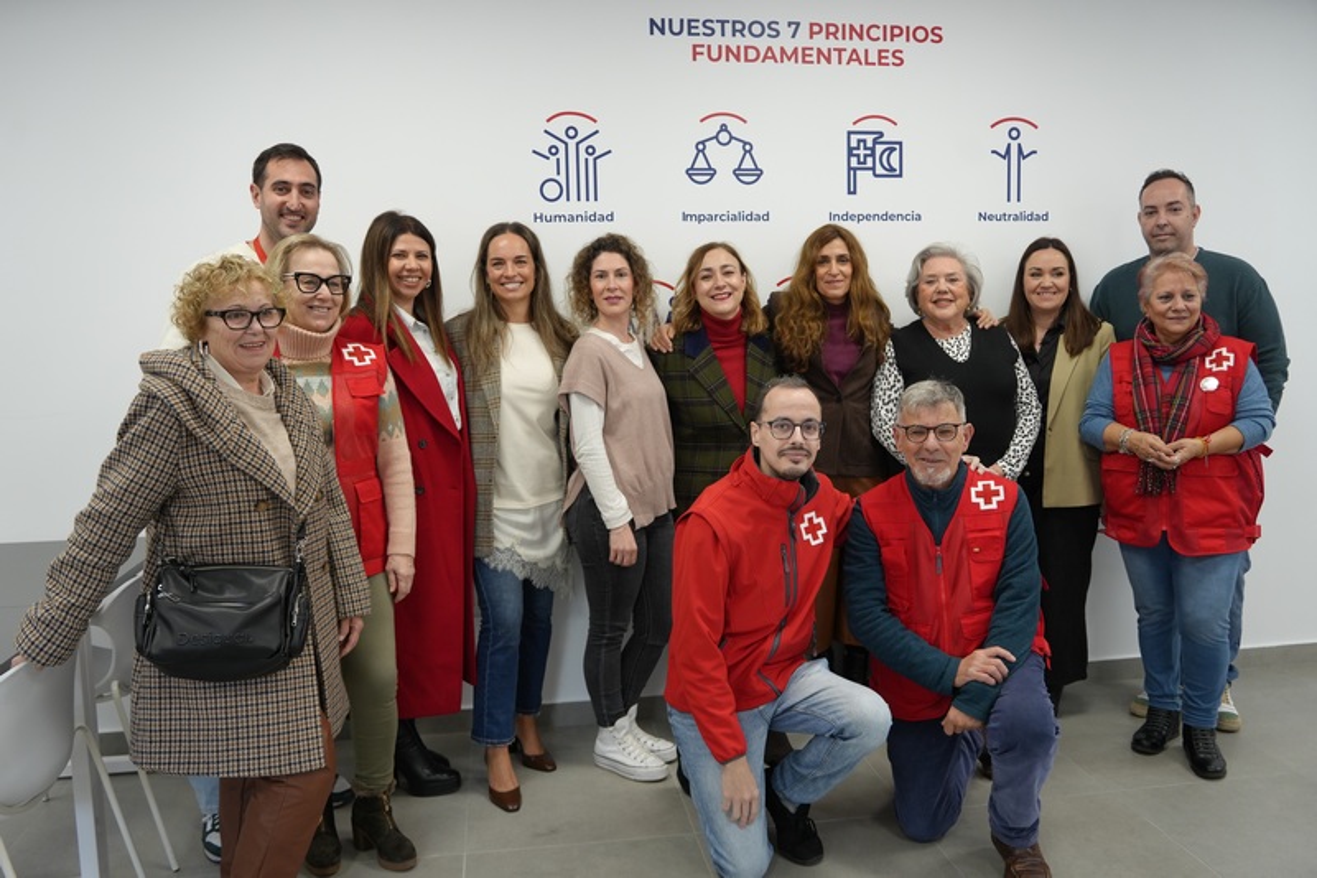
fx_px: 1024
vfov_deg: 46.4
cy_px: 439
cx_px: 658
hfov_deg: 65.5
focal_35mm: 28
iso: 800
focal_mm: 28
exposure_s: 1/160
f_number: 4
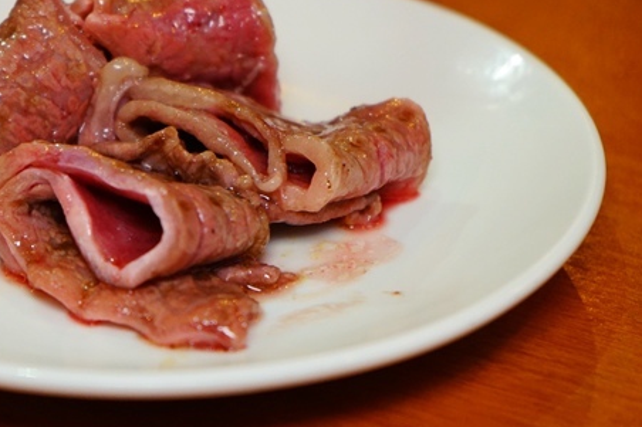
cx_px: 206
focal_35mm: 124
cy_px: 89
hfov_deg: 16.5
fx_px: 2210
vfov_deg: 11.0
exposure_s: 1/80
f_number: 5.6
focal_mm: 70
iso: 2000
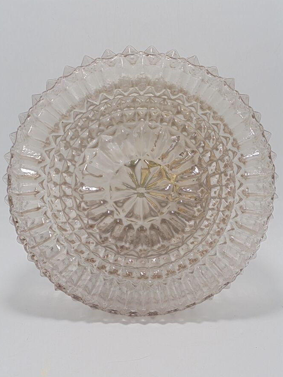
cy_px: 190
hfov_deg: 29.1
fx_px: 545
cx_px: 140
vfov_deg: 38.2
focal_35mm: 50
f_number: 4.8
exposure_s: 1/40
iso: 100
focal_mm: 8.9
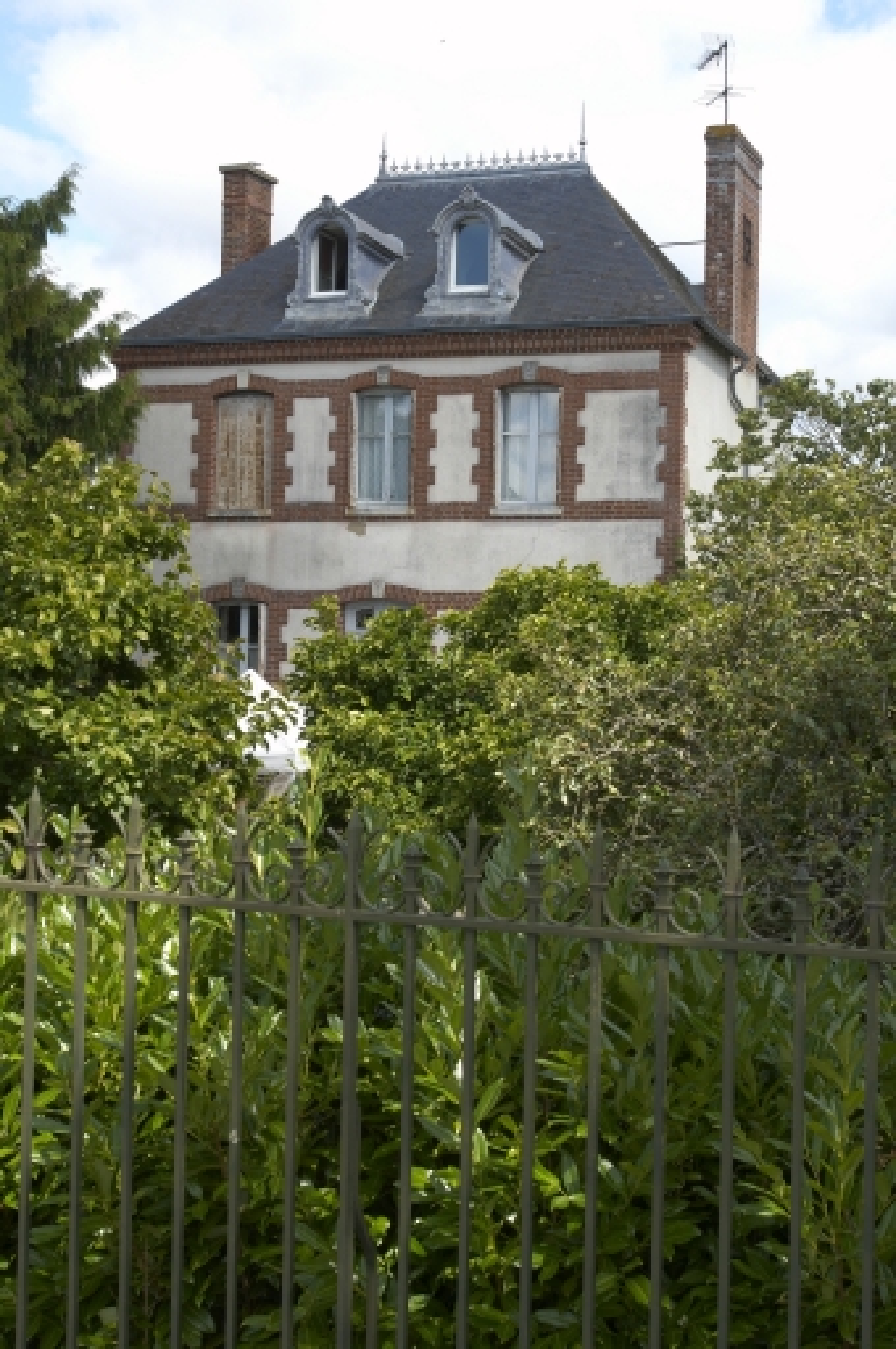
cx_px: 448
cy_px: 674
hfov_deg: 25.7
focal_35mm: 52
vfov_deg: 37.9
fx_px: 1965
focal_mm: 35
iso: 100
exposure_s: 1/100
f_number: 8
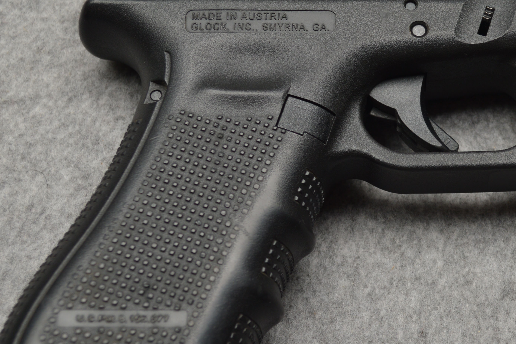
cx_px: 401
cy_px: 177
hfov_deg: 25.3
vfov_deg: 17.3
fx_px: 1132
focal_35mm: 79
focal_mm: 24
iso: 100
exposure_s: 1/200
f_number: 4.5
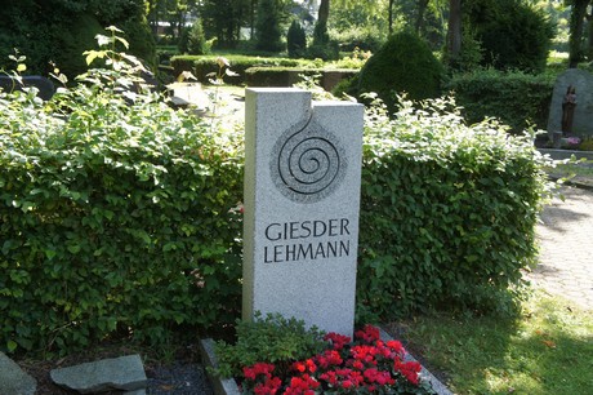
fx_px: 691
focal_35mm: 42
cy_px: 198
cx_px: 296
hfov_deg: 46.4
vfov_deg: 31.8
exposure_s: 1/125
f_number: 5.6
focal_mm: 28
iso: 250
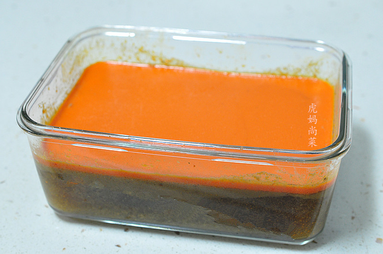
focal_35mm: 60
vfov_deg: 22.6
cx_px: 192
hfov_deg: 33.4
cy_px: 127
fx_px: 637
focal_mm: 40
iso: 800
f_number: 6.7
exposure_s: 1/15
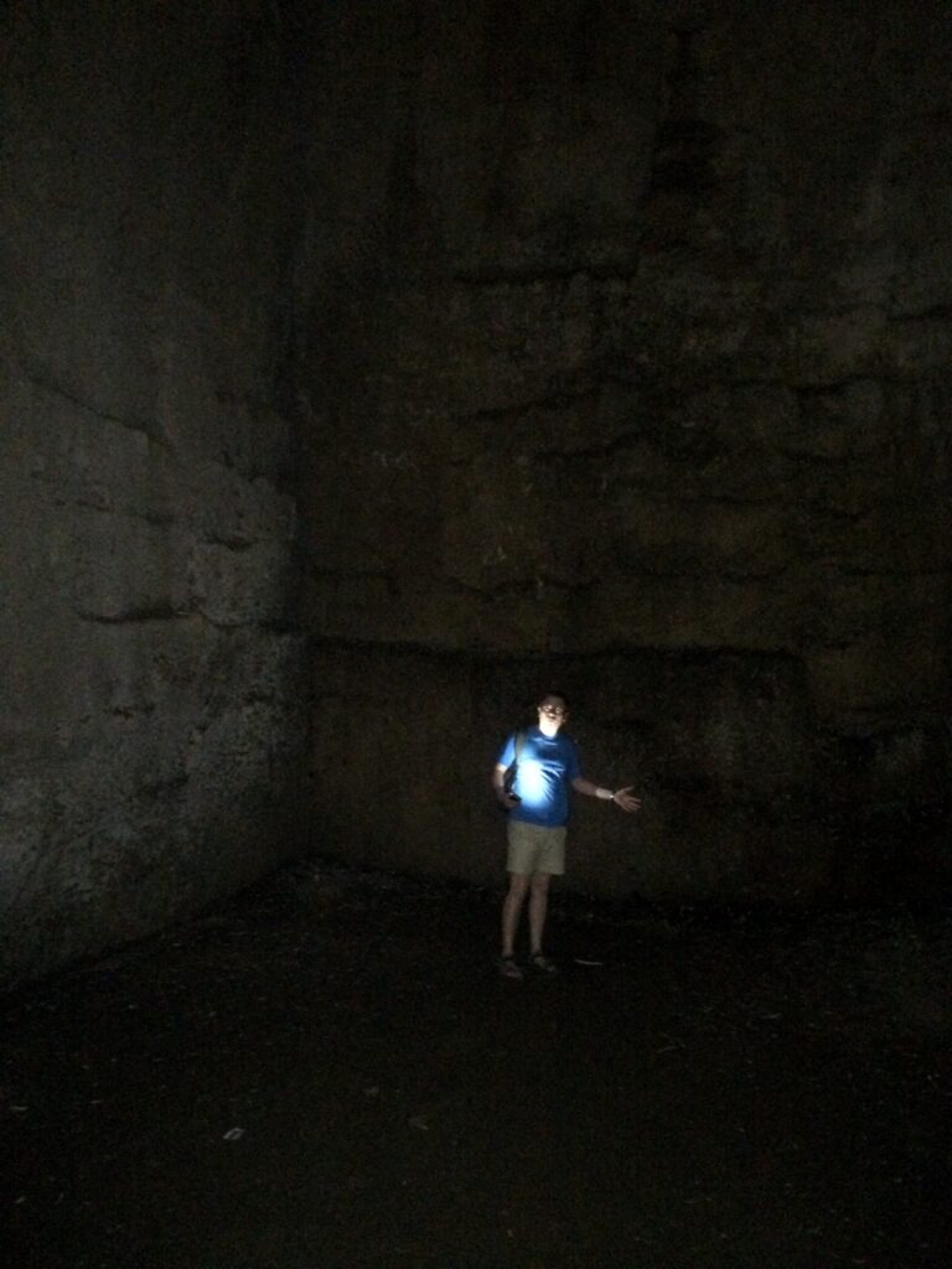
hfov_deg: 48.2
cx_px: 476
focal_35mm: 29
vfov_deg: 61.7
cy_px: 634
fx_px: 1063
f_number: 2.2
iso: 2000
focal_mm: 4.15
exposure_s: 1/17
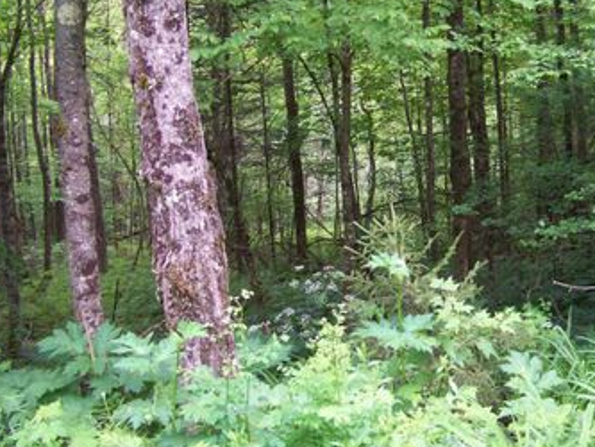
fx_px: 929
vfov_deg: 27.0
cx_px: 395
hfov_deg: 35.2
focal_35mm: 54
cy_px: 192
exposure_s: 1/60
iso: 69
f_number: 2.8
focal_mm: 5.85
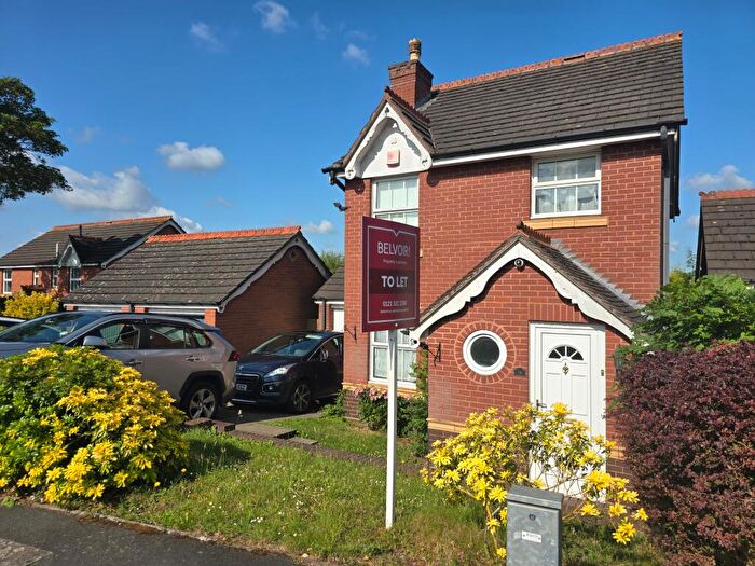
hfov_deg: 73.9
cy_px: 283
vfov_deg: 58.9
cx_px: 378
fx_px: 502
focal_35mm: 23
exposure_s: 1/1024
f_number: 1.7
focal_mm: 6.3
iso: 12
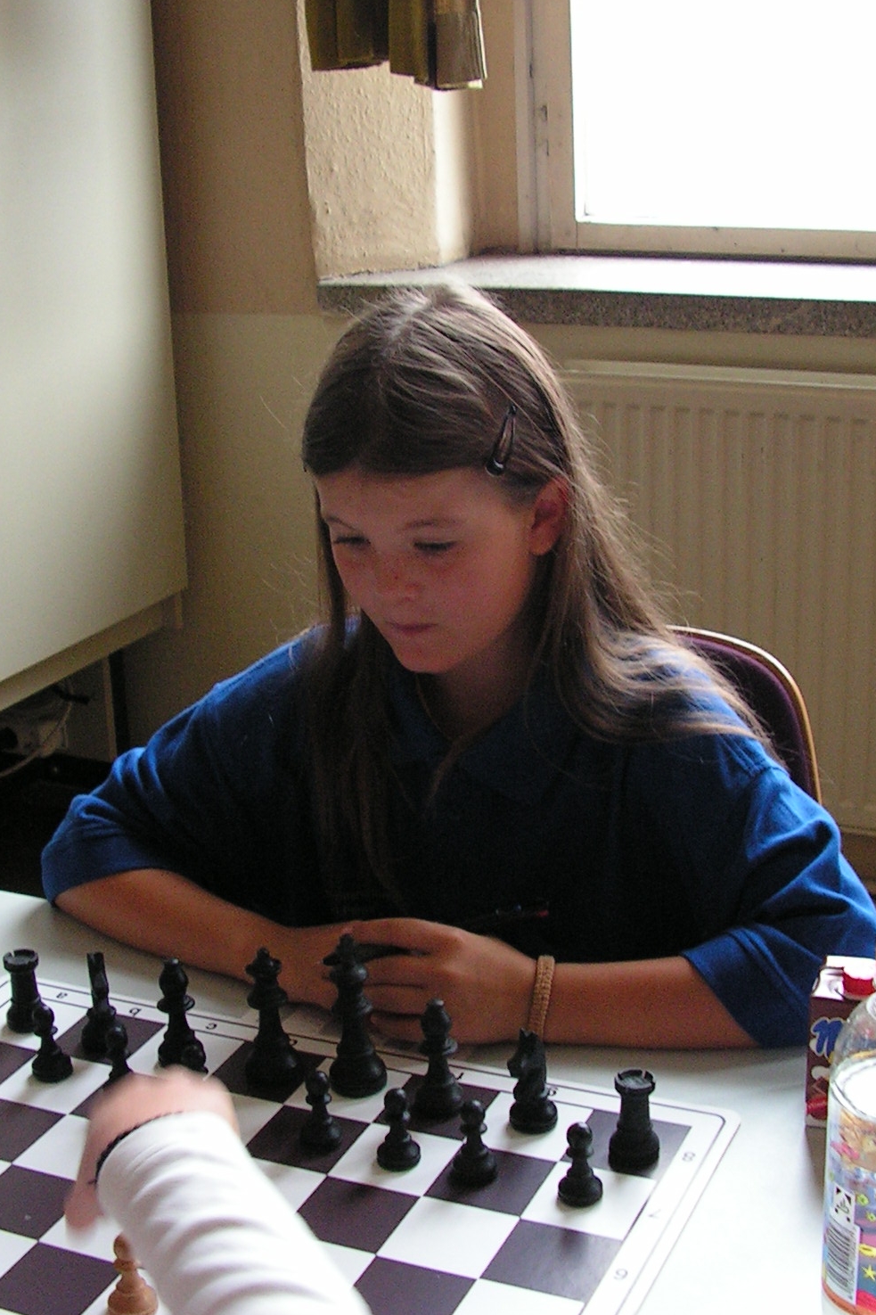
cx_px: 383
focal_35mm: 52
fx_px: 1898
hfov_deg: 26.0
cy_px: 681
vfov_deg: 38.2
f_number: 3.2
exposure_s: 1/40
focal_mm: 6
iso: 160
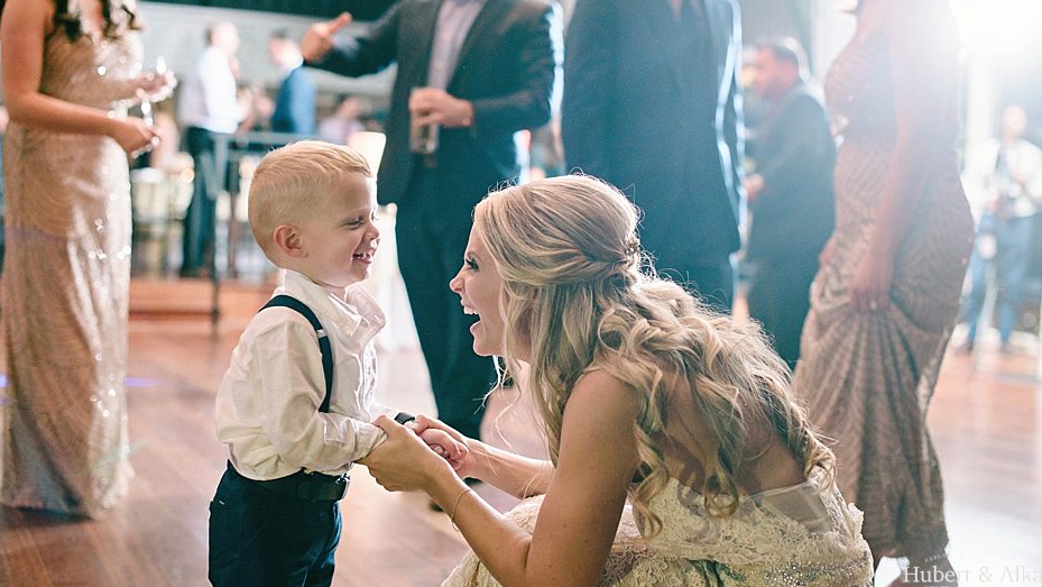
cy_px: 254
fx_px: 1465
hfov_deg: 39.2
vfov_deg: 22.6
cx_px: 524
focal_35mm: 53
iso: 800
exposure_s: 1/125
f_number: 2.5
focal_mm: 50
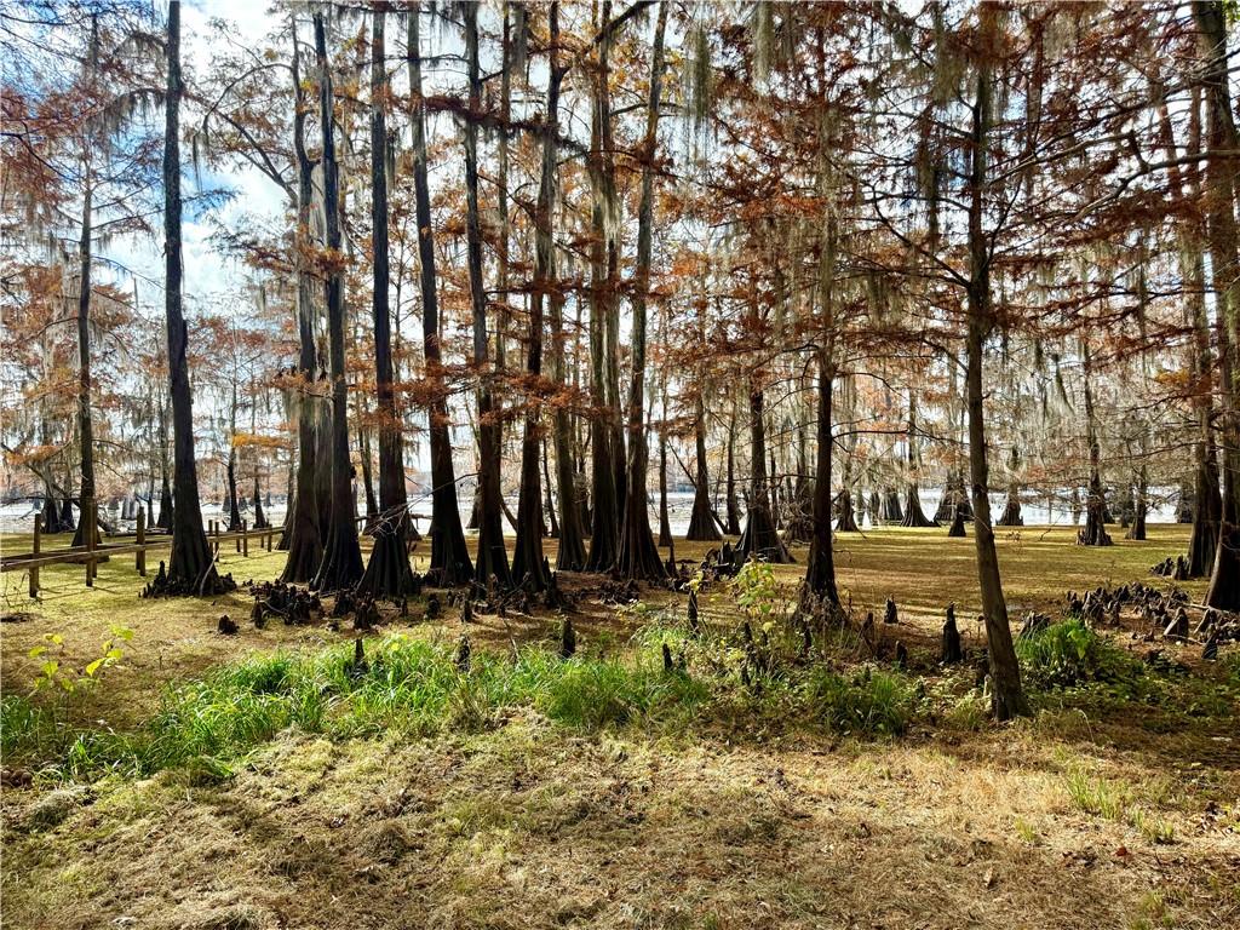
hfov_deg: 71.6
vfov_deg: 56.8
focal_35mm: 24
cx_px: 620
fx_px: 860
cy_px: 465
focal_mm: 6.76
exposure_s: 1/1361
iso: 100
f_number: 1.78
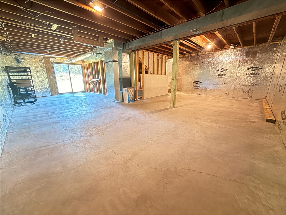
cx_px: 143
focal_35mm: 14
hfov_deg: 102.1
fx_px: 116
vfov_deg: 85.7
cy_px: 108
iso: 1250
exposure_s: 1/40
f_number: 2.2
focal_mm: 2.22
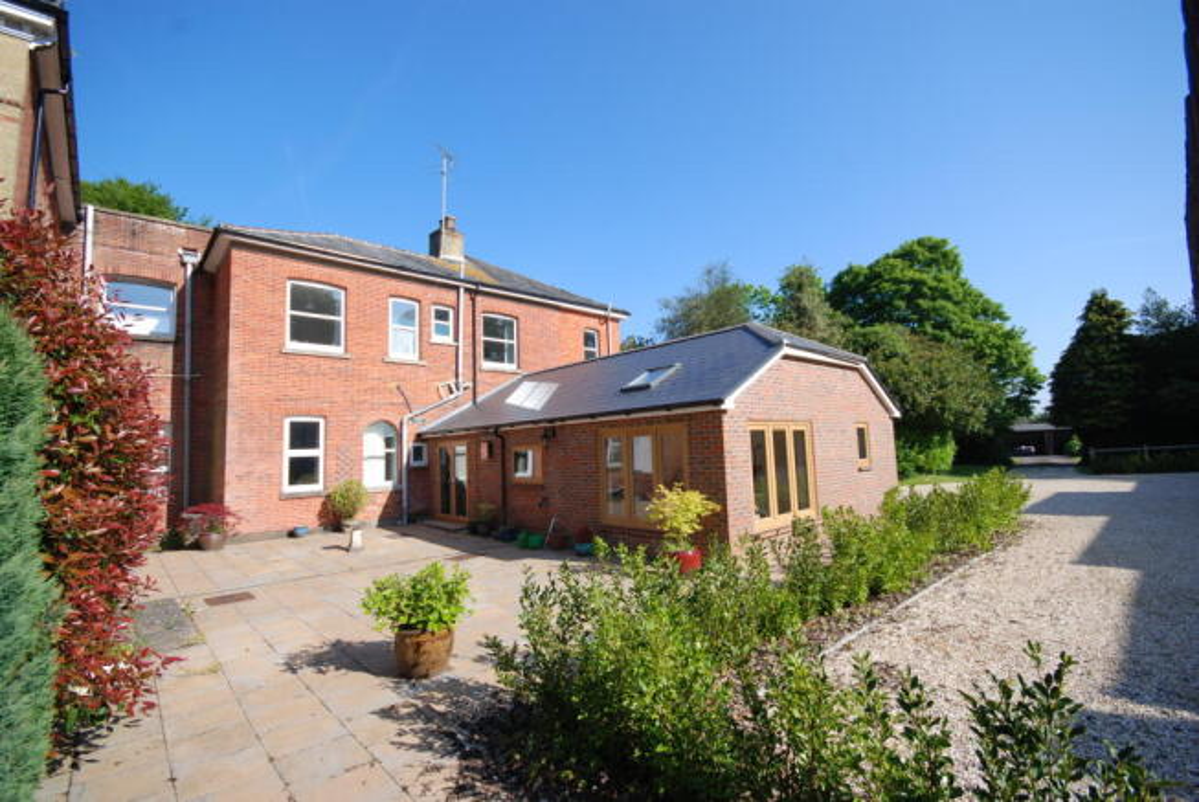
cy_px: 401
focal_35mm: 15
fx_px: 500
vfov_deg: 77.5
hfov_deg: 100.3
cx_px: 600
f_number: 6.3
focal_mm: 10
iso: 100
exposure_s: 1/160
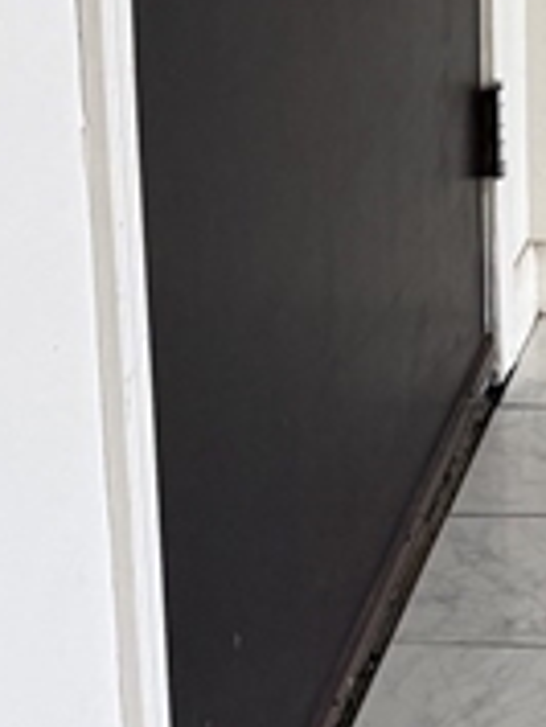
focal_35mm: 104
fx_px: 2185
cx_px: 1092
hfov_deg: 12.5
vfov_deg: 16.6
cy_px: -460
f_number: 1.78
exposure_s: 1/60
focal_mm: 6.76
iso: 320
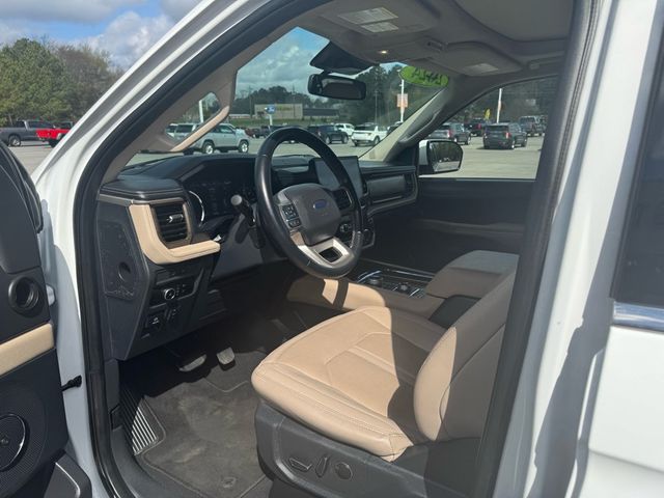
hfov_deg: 71.6
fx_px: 460
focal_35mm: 24
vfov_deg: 56.8
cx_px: 332
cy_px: 249
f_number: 1.78
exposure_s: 1/3247
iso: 80
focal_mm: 6.76
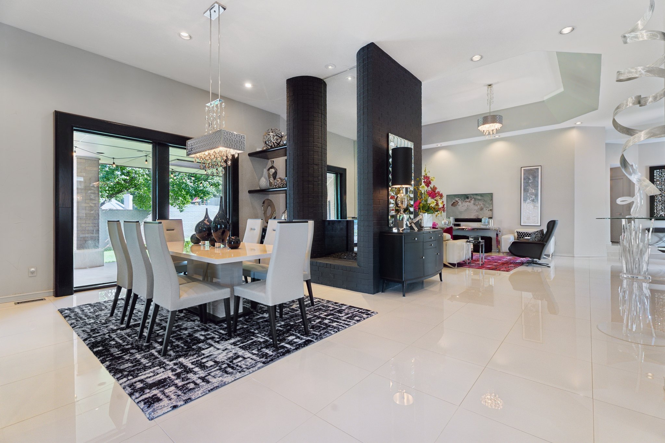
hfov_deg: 96.7
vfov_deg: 73.7
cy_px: 222
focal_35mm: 16
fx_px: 296
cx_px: 332
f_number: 8
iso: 200
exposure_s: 1/50
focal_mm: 16
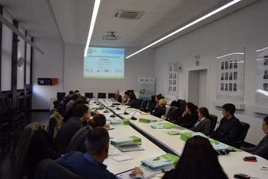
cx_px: 134
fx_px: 246
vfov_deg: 40.0
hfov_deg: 57.2
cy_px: 90
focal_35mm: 33
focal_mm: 22
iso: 400
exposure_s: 1/100
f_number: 5
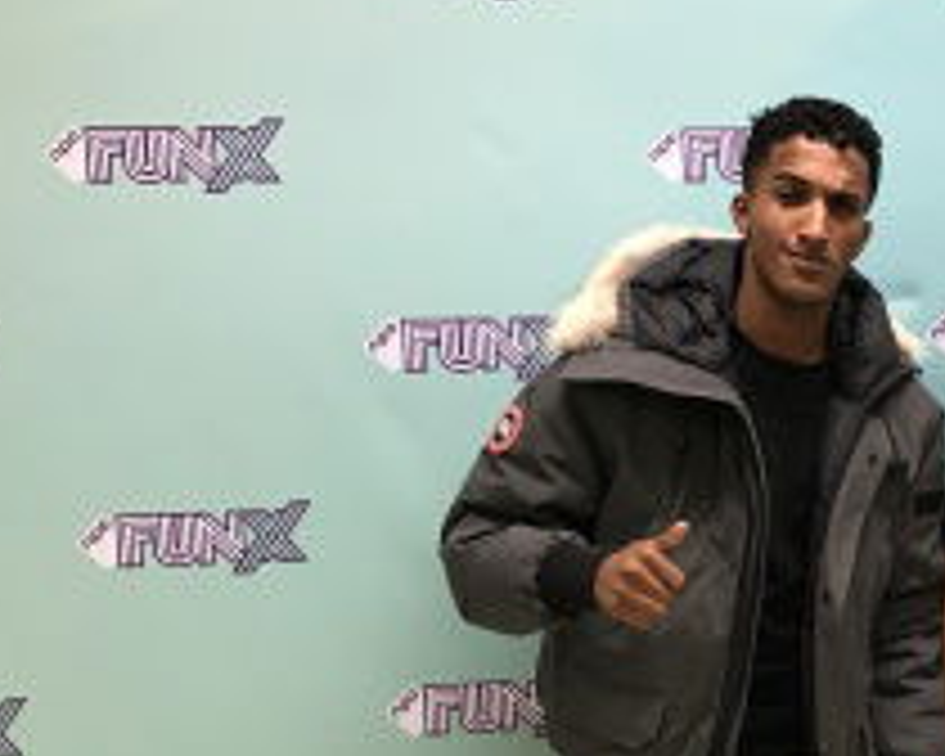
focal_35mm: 65
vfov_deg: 23.4
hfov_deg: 28.3
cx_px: 796
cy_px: 506
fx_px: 1818
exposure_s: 1/20
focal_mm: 3.99
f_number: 1.8
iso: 40
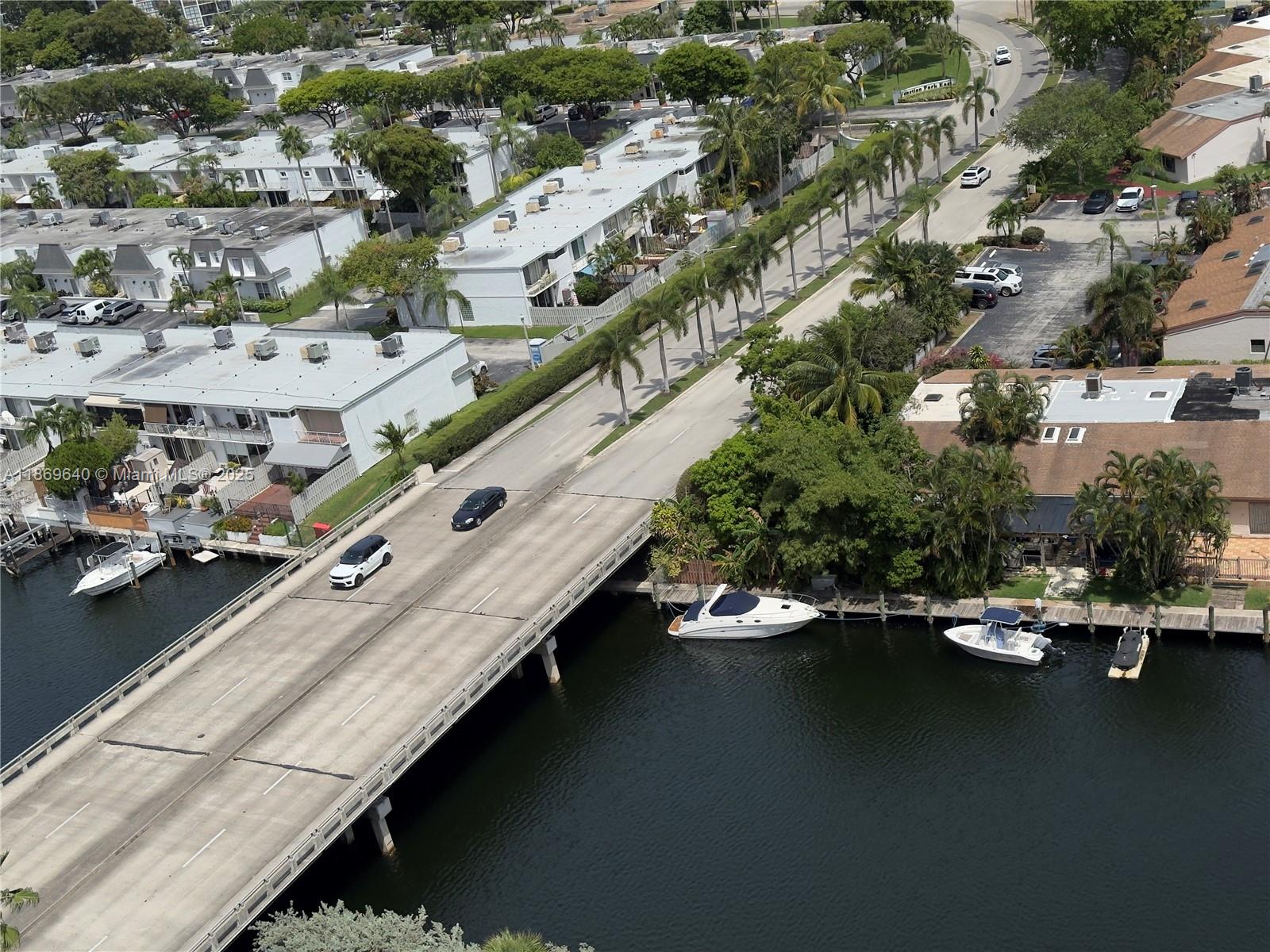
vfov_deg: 30.3
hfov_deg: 39.7
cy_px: 476
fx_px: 1761
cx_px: 635
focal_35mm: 48
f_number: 1.78
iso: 64
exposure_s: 1/6410
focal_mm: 6.76
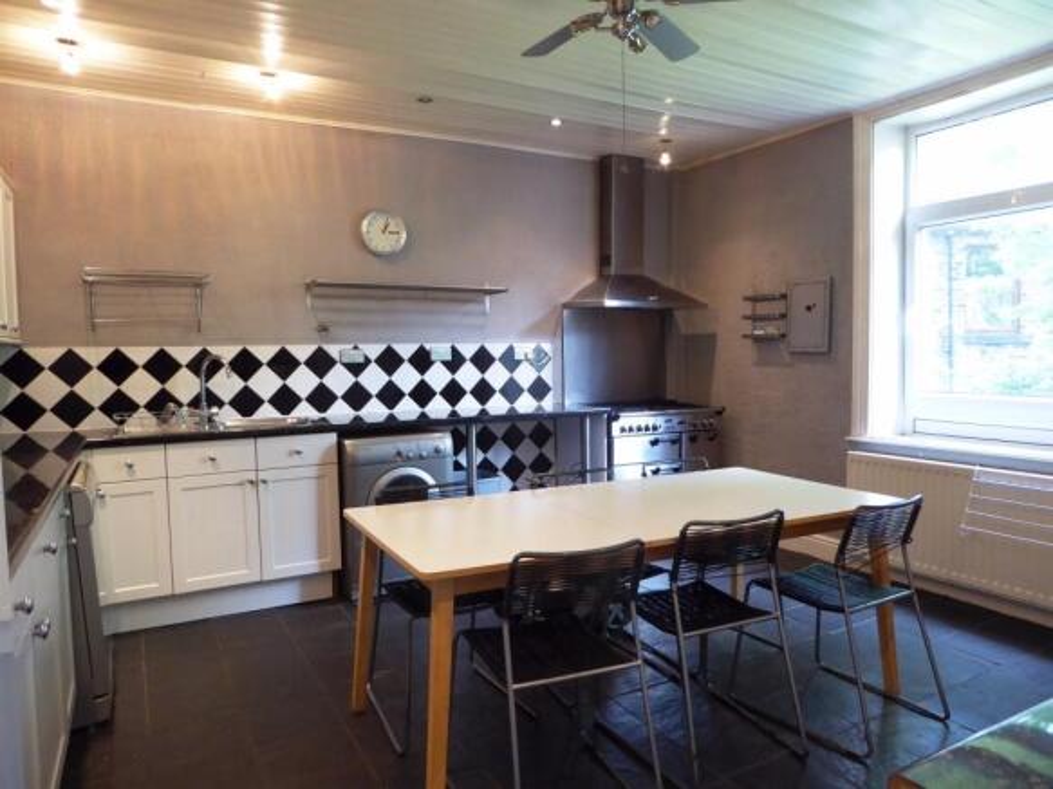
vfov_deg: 56.8
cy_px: 394
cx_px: 526
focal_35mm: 24
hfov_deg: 71.6
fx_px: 730
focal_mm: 4.3
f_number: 3.3
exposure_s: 1/30
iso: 400
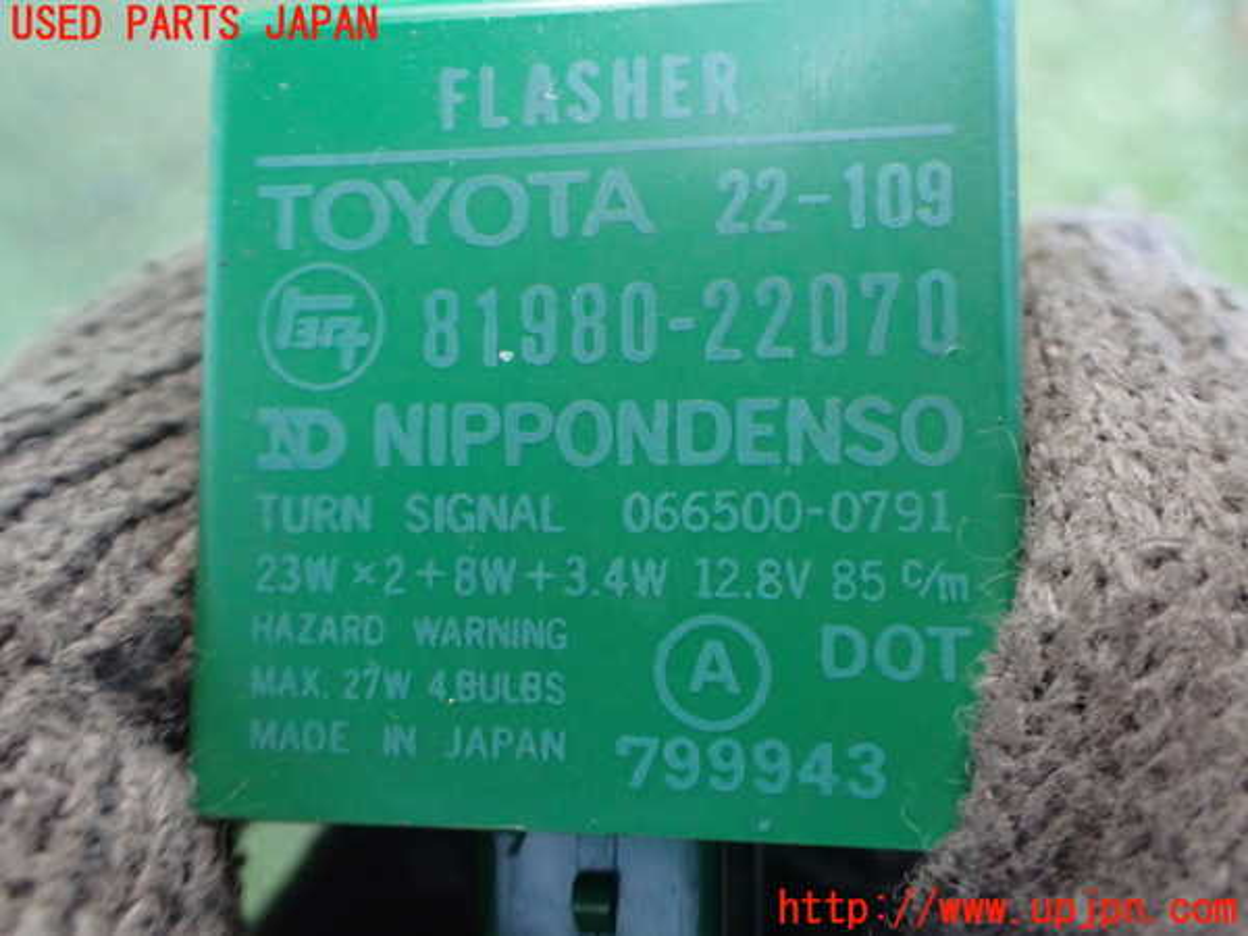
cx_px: 624
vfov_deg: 46.8
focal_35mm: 30
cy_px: 468
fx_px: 1082
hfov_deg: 60.0
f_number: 2.3
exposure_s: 1/30
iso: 1000
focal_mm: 5.4
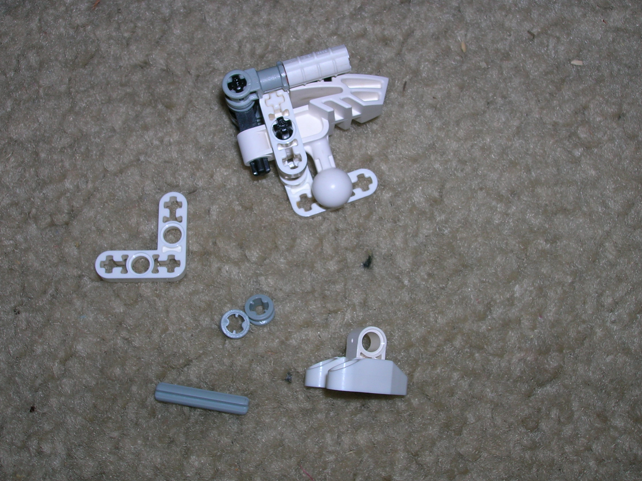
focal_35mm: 47
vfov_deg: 30.9
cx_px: 320
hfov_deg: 40.4
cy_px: 236
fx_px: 872
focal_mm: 7.7
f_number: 5.4
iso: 50
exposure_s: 1/60.1
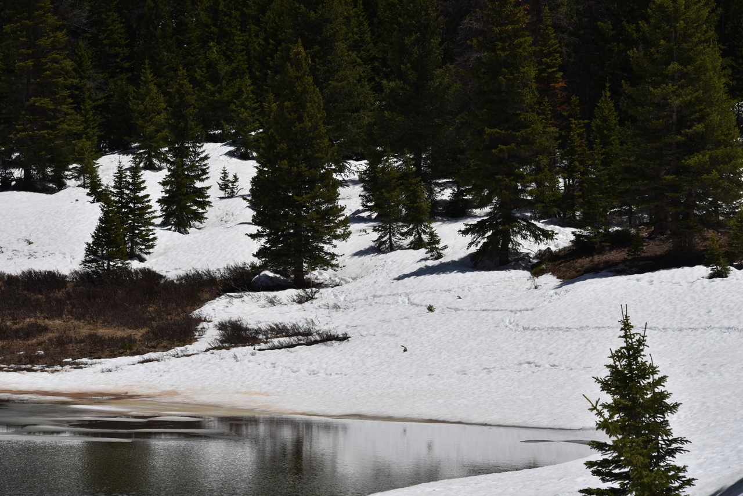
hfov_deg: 11.4
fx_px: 3716
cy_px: 248
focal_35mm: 180
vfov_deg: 7.6
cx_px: 372
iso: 100
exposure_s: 1/500
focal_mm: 180
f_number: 11
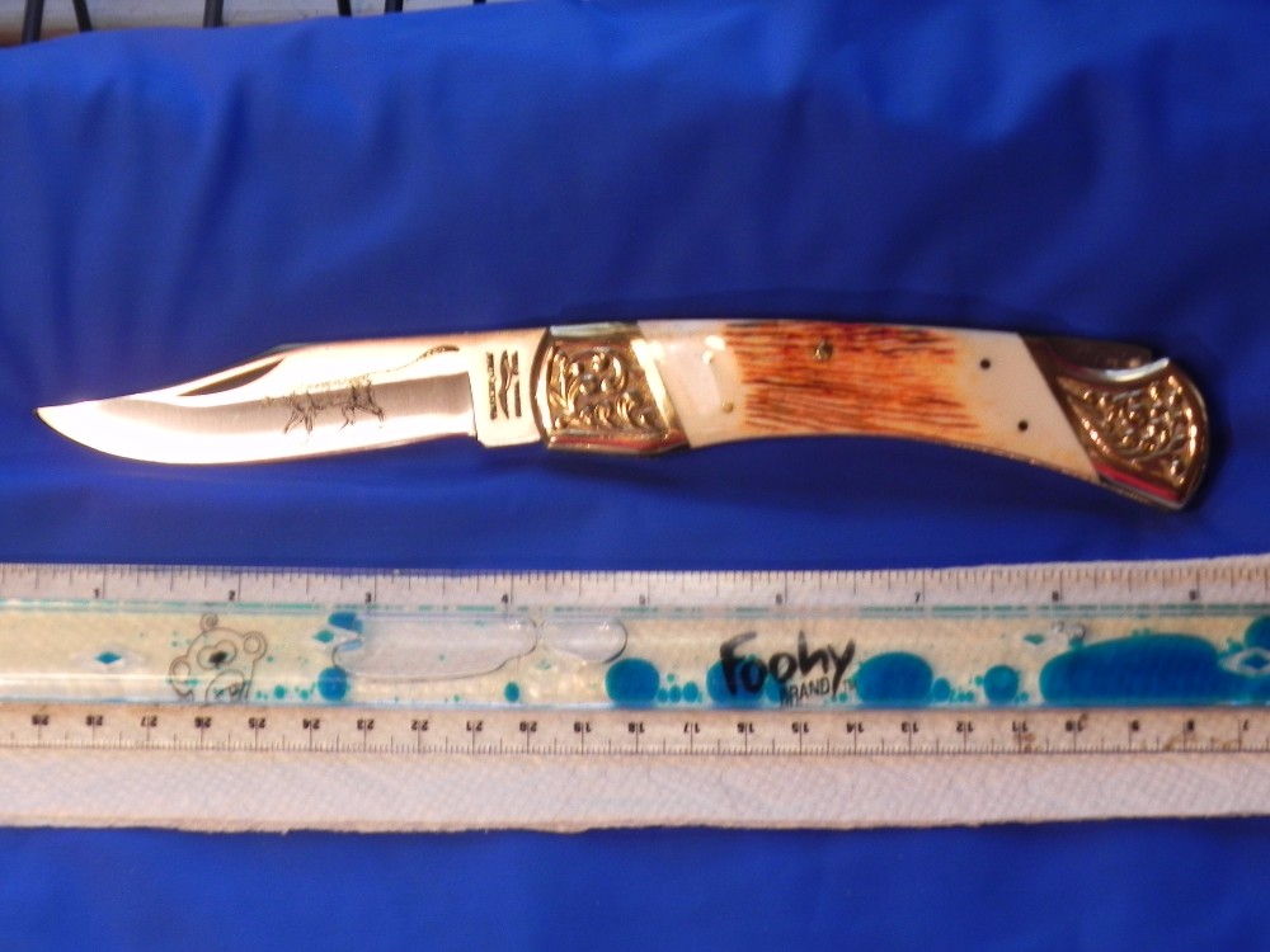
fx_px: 3485
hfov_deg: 20.7
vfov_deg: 15.6
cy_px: 476
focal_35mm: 95
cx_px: 635
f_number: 4
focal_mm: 16.9
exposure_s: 1/74.4
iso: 160
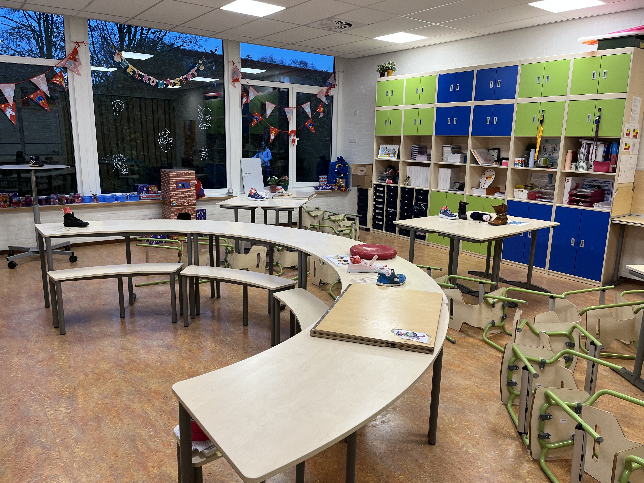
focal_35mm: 26
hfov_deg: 67.3
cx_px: 322
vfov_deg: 53.1
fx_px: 484
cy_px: 242
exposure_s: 1/70
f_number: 1.6
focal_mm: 5.1
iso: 100
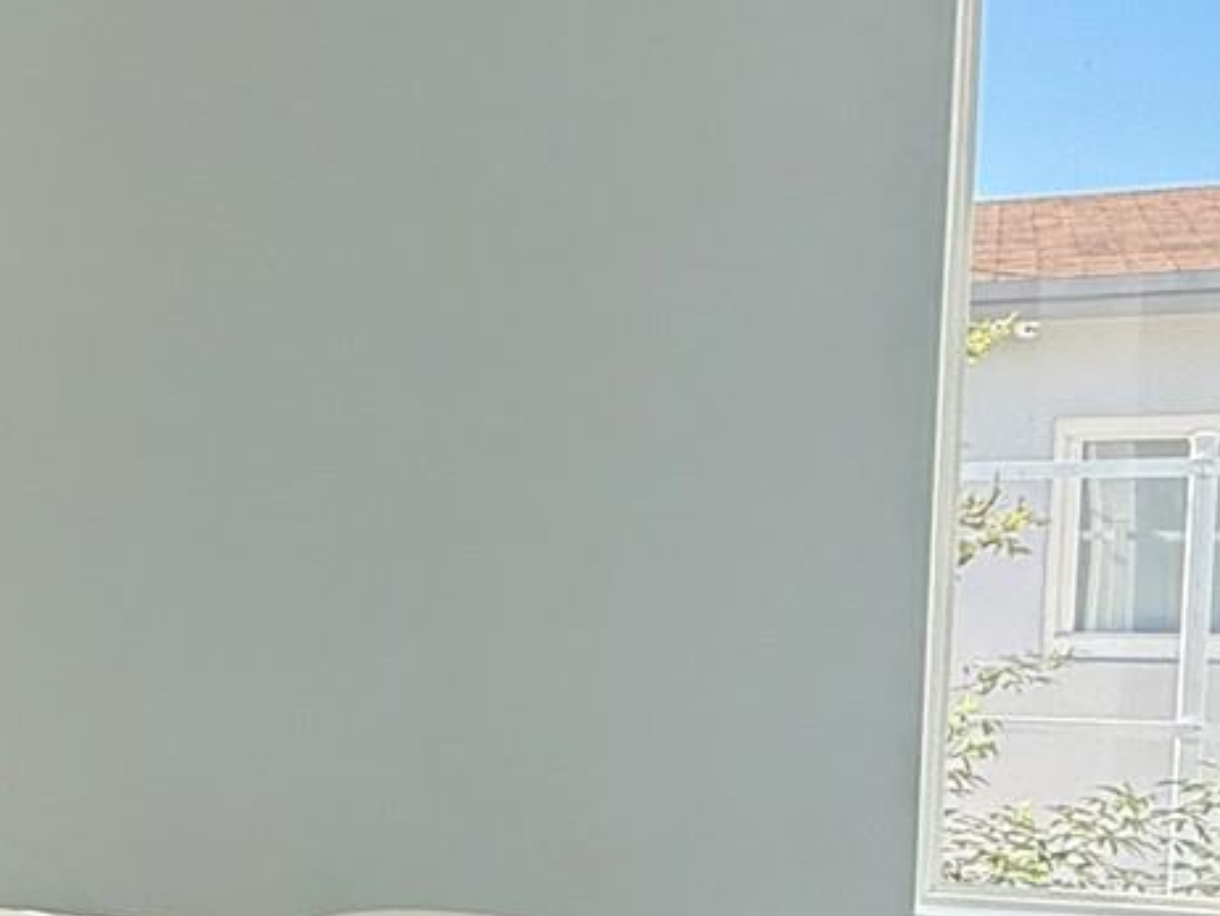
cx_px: -235
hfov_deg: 27.5
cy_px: 755
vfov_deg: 23.3
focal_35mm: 62
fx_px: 2186
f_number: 2.2
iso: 100
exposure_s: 1/99
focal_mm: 2.22
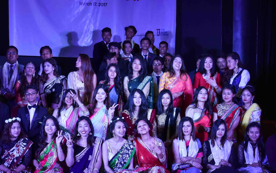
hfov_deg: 27.8
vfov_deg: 17.6
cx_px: 106
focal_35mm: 74
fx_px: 557
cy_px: 104
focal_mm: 32
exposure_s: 1/100
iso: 500
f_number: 5.6
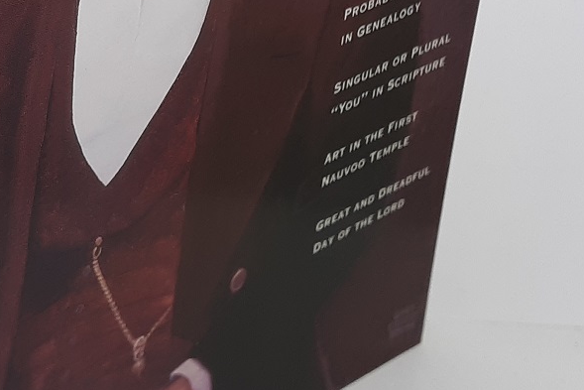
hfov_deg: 19.9
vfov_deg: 13.3
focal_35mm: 102
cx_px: 162
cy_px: 3
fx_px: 1655
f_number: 1.7
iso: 40
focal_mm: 3.7
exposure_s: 1/123
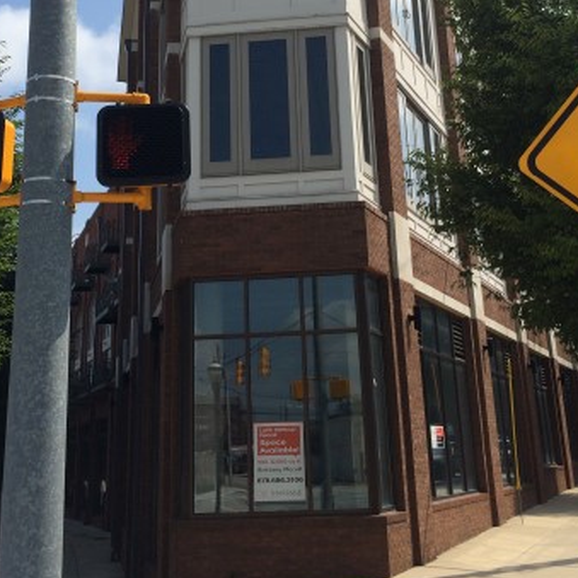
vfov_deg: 33.0
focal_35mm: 50
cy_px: 107
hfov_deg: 34.0
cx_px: 275
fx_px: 945
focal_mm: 4.12
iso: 32
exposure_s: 1/2933
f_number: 2.2
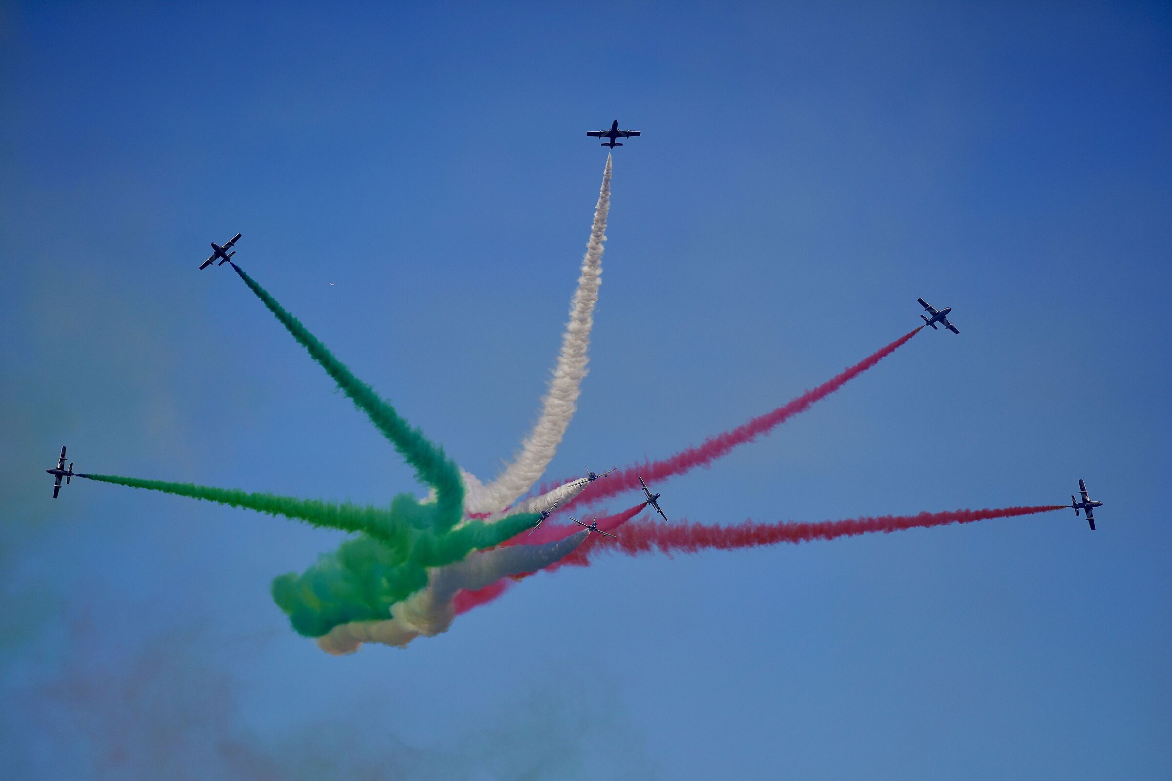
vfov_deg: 6.9
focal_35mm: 200
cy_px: 390
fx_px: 6511
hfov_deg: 10.3
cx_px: 586
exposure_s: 1/3200
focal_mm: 200
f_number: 4
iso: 100
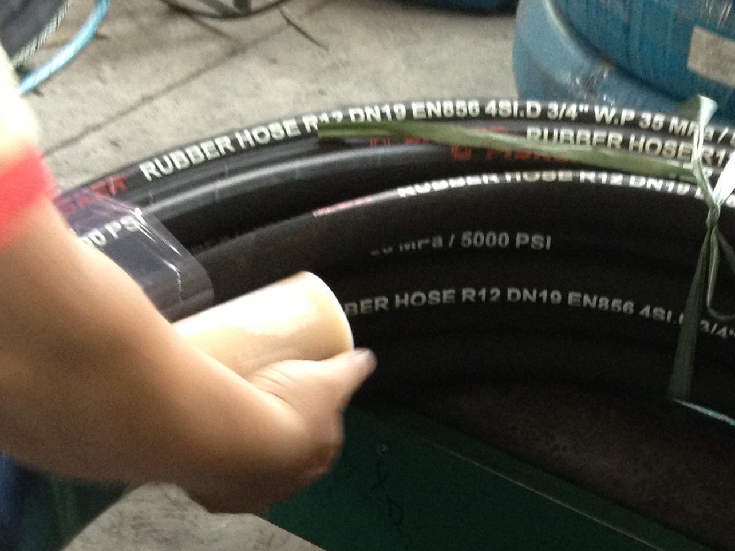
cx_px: 510
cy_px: 652
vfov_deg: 16.0
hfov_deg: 21.9
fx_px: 1890
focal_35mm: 89
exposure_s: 1/20
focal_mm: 4.28
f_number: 2.4
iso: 200
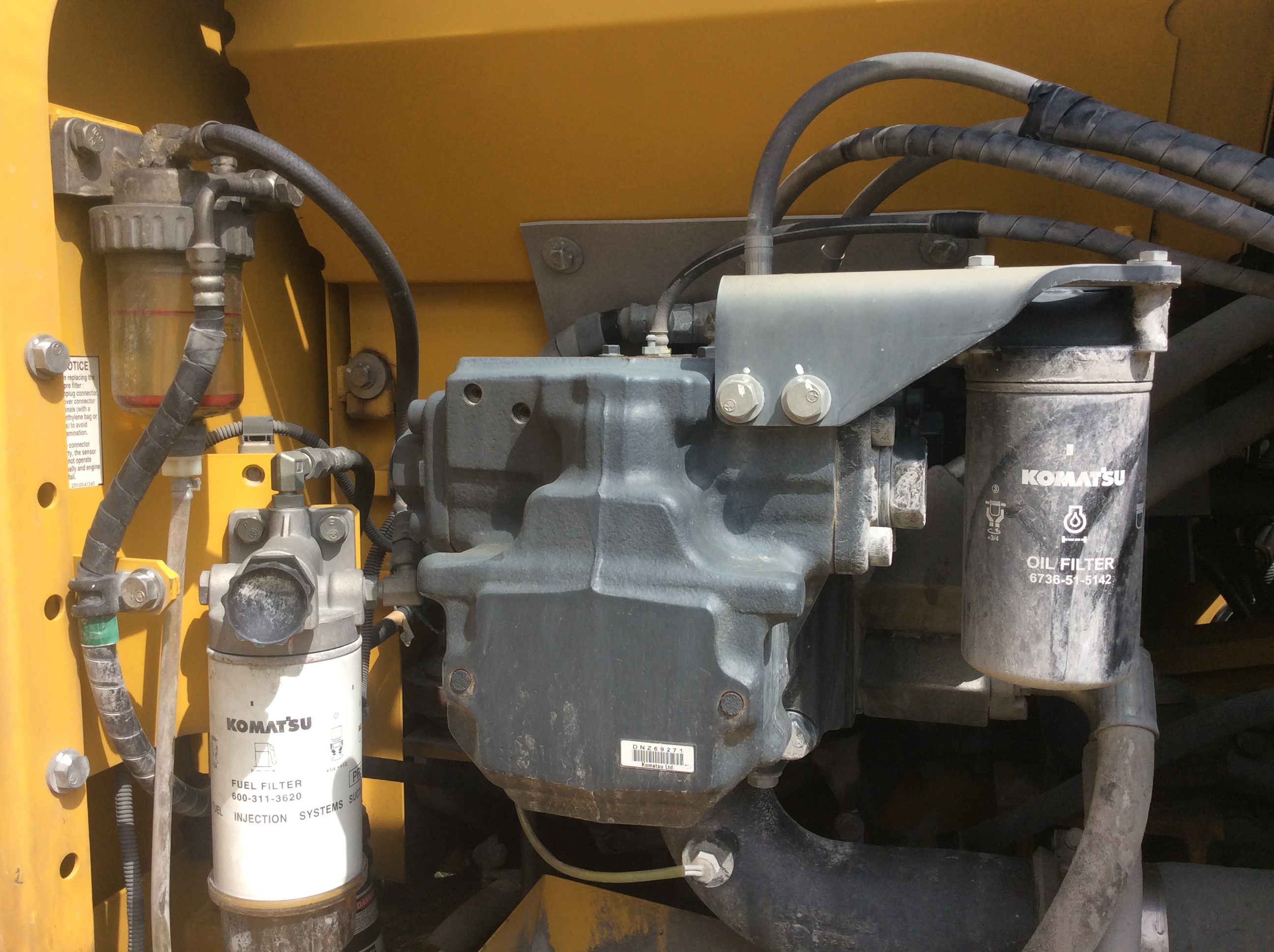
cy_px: 476
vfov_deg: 44.1
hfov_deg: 56.9
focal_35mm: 32
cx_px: 637
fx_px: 1176
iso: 32
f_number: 2.4
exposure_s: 1/829
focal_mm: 3.3
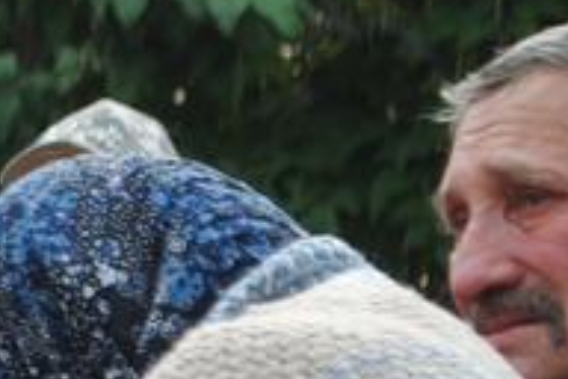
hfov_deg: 4.6
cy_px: 688
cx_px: -777
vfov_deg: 3.1
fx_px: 6952
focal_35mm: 441
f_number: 5.6
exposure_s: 1/125
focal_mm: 55
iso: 125
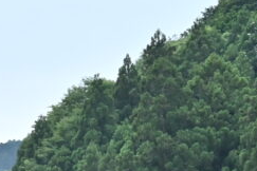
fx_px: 2134
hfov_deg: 6.6
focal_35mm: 299
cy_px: 344
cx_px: -326
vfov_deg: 4.5
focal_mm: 56
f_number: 10
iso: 800
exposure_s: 1/320
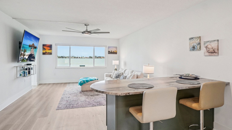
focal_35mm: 21
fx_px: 129
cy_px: 60
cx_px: 126
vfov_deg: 53.5
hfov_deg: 83.7
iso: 250
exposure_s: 1/30
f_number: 8
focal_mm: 10
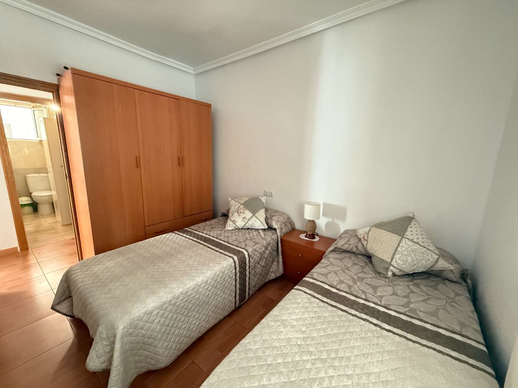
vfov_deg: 85.7
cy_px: 194
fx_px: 209
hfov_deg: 102.1
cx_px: 259
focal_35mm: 14
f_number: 2.2
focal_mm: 2.22
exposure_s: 1/60
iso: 1000
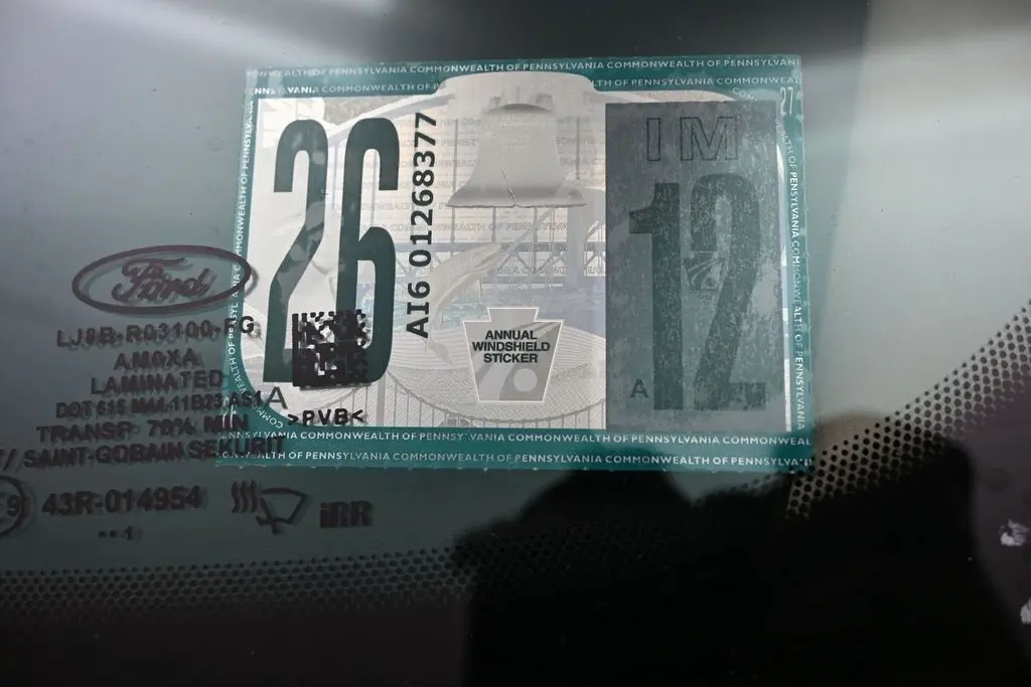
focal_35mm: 38
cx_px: 516
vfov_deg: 35.5
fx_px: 1074
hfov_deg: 51.3
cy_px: 344
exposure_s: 1/250
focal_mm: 25
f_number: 5.6
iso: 200
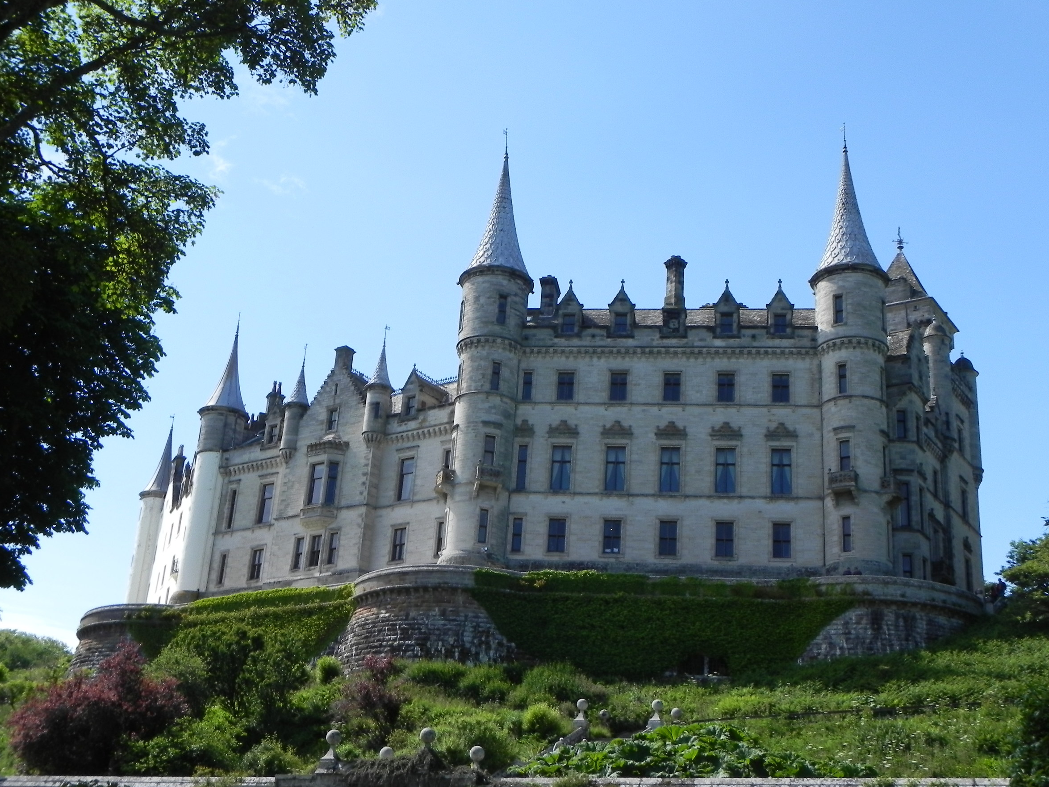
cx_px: 532
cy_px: 386
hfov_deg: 40.4
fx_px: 1424
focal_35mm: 47
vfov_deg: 30.9
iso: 160
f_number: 6.3
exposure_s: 1/344
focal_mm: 8.2
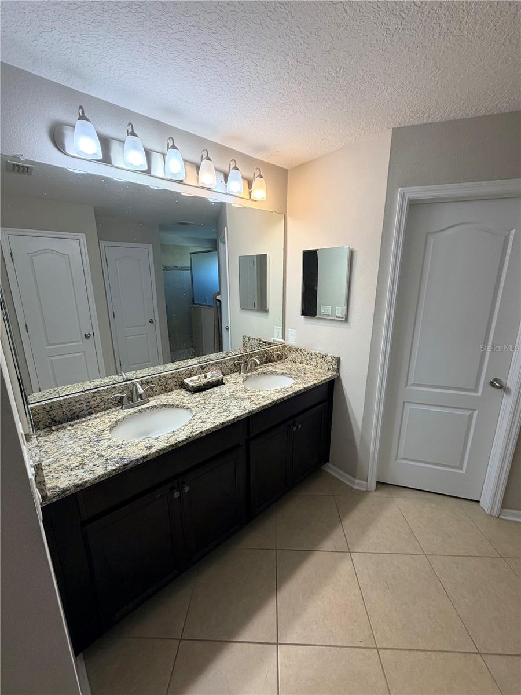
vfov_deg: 102.1
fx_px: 281
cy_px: 348
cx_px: 260
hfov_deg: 85.7
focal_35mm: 14
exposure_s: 1/120
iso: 160
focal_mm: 2.22
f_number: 2.2
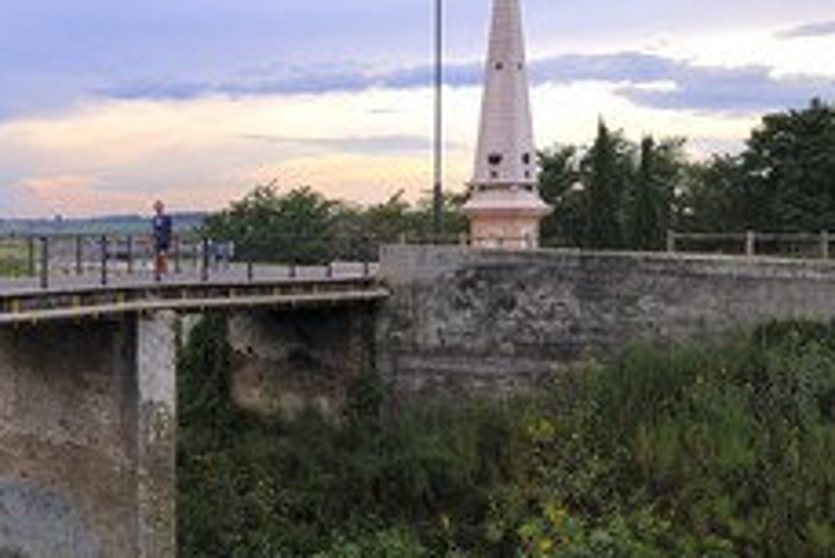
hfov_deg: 41.6
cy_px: 325
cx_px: 117
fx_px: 1021
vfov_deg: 30.5
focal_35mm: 44
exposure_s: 1/60
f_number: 7.1
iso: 400
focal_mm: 24
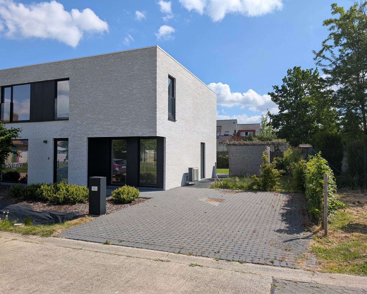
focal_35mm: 25
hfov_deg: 68.1
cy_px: 147
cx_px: 178
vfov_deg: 56.8
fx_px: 272
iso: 21
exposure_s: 1/1431
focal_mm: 6.9
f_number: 1.68
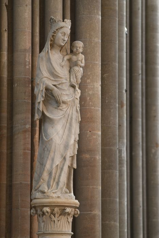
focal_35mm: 180
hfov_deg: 7.6
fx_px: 1192
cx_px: 80
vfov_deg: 11.4
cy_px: 119
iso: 64
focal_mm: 180
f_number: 7.1
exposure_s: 1
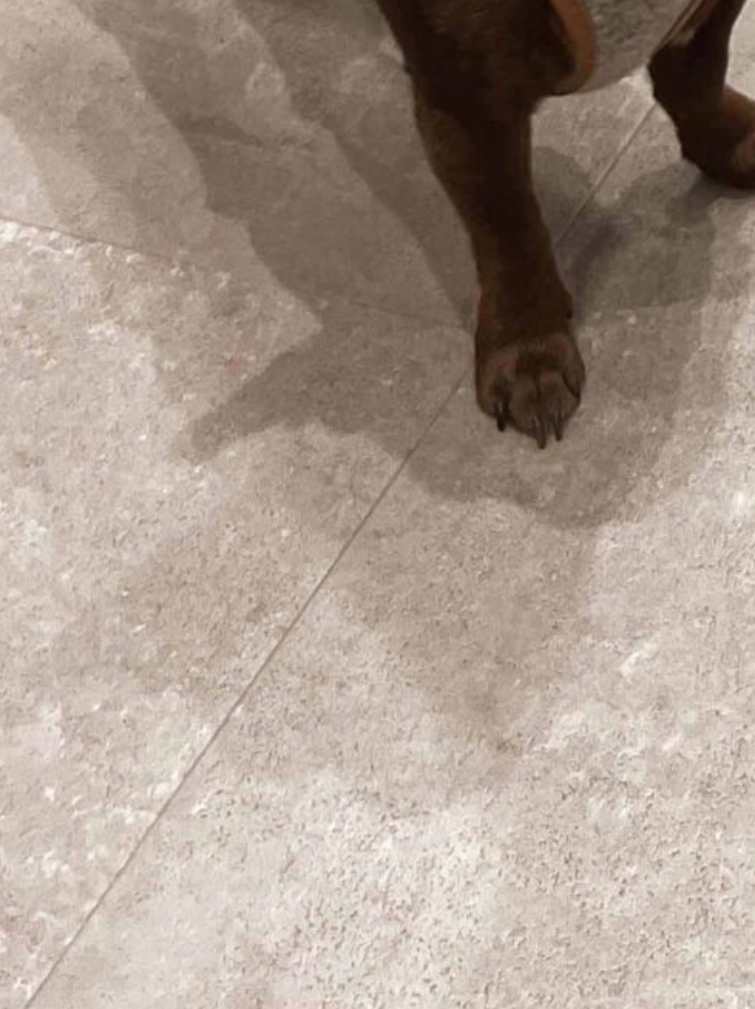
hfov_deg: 13.4
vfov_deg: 17.2
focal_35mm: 102
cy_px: -539
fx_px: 2969
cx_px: 1252
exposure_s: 1/100
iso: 125
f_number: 1.6
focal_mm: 5.1
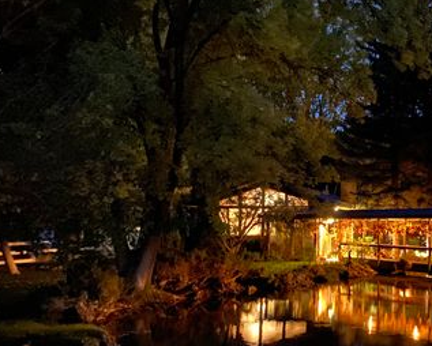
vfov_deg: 31.4
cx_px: 390
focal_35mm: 48
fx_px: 614
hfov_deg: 36.3
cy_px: 206
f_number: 1.8
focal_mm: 4.25
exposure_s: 1/2
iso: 1600
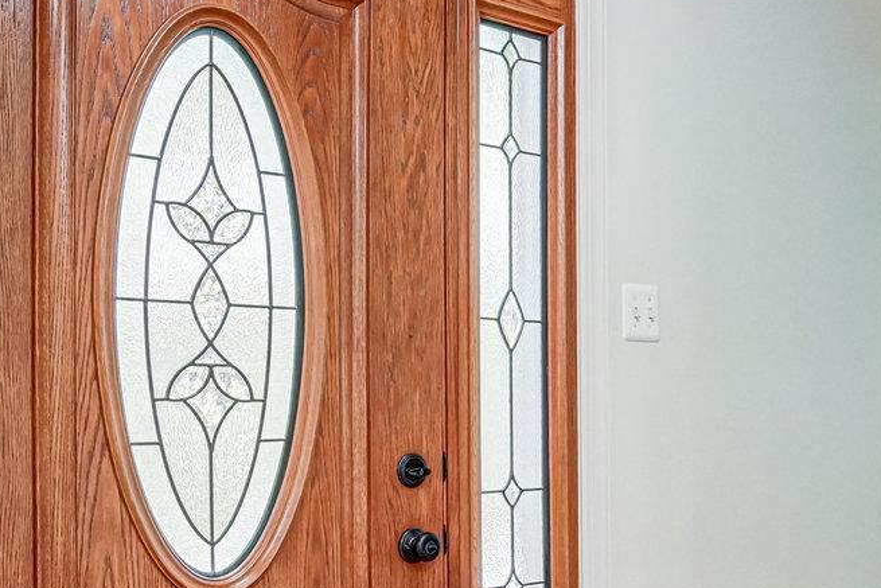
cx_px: 800
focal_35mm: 50
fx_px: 1224
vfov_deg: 26.8
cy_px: 404
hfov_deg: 37.0
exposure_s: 1/80
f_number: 8
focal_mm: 16
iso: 1250
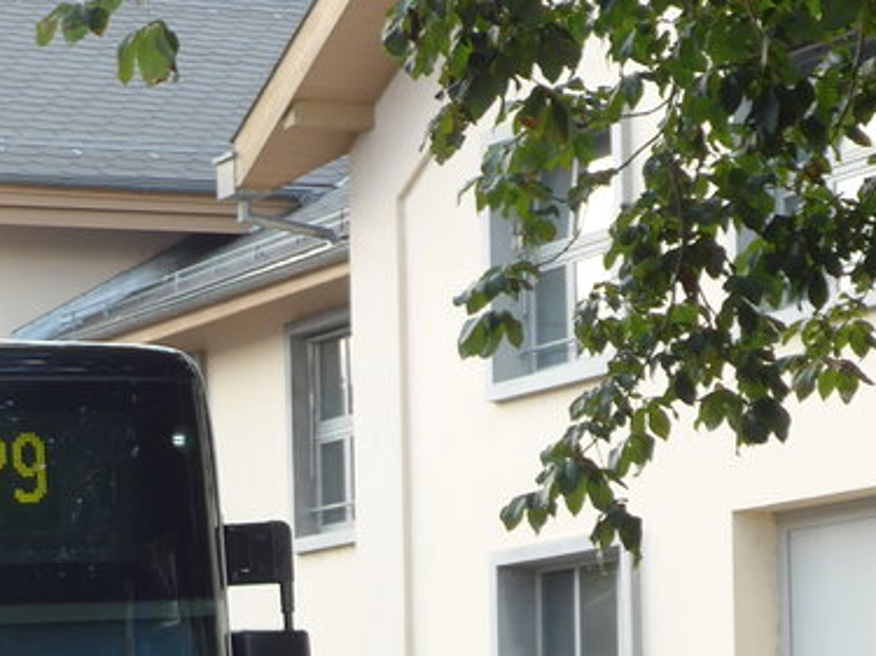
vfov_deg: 9.3
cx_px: -215
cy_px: 829
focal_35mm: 157
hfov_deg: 12.3
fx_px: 3972
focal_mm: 10.1
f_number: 3.2
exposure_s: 1/160
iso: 80
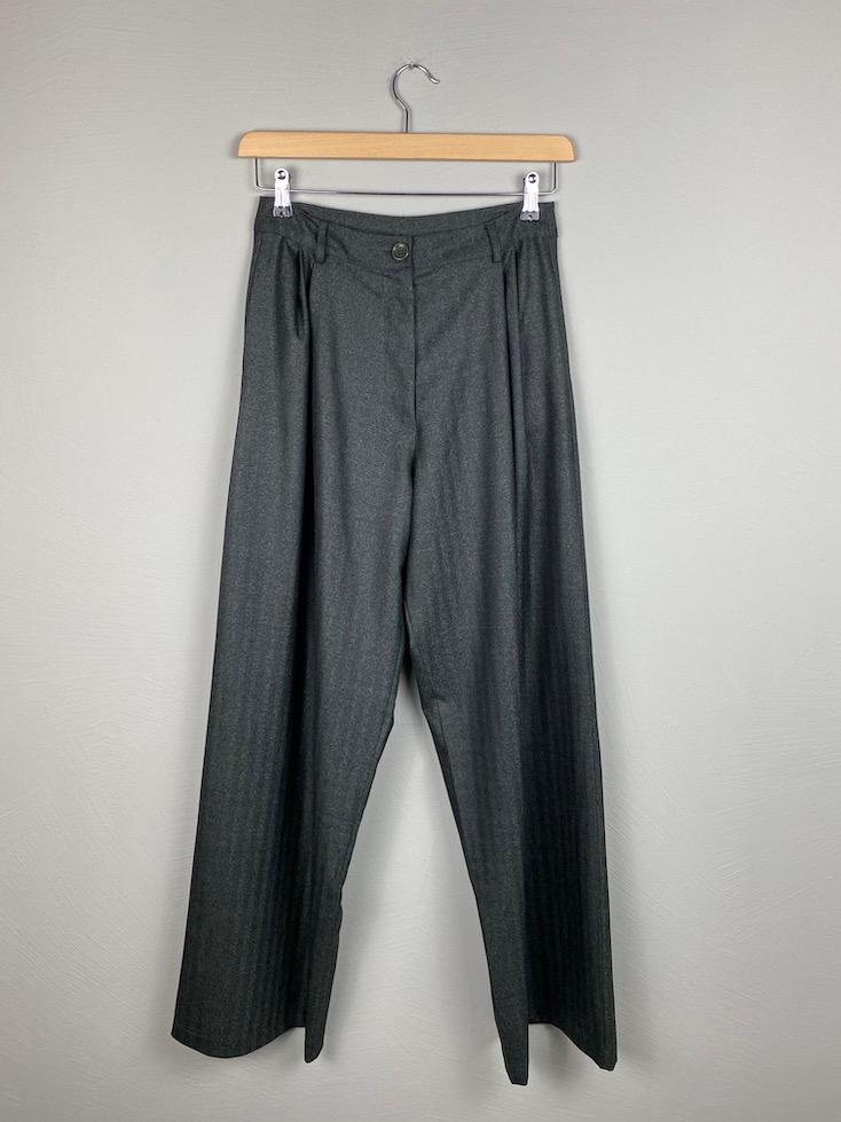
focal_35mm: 26
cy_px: 561
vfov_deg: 67.3
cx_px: 420
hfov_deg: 53.1
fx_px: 842
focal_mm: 4.25
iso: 100
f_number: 1.8
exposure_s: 1/100
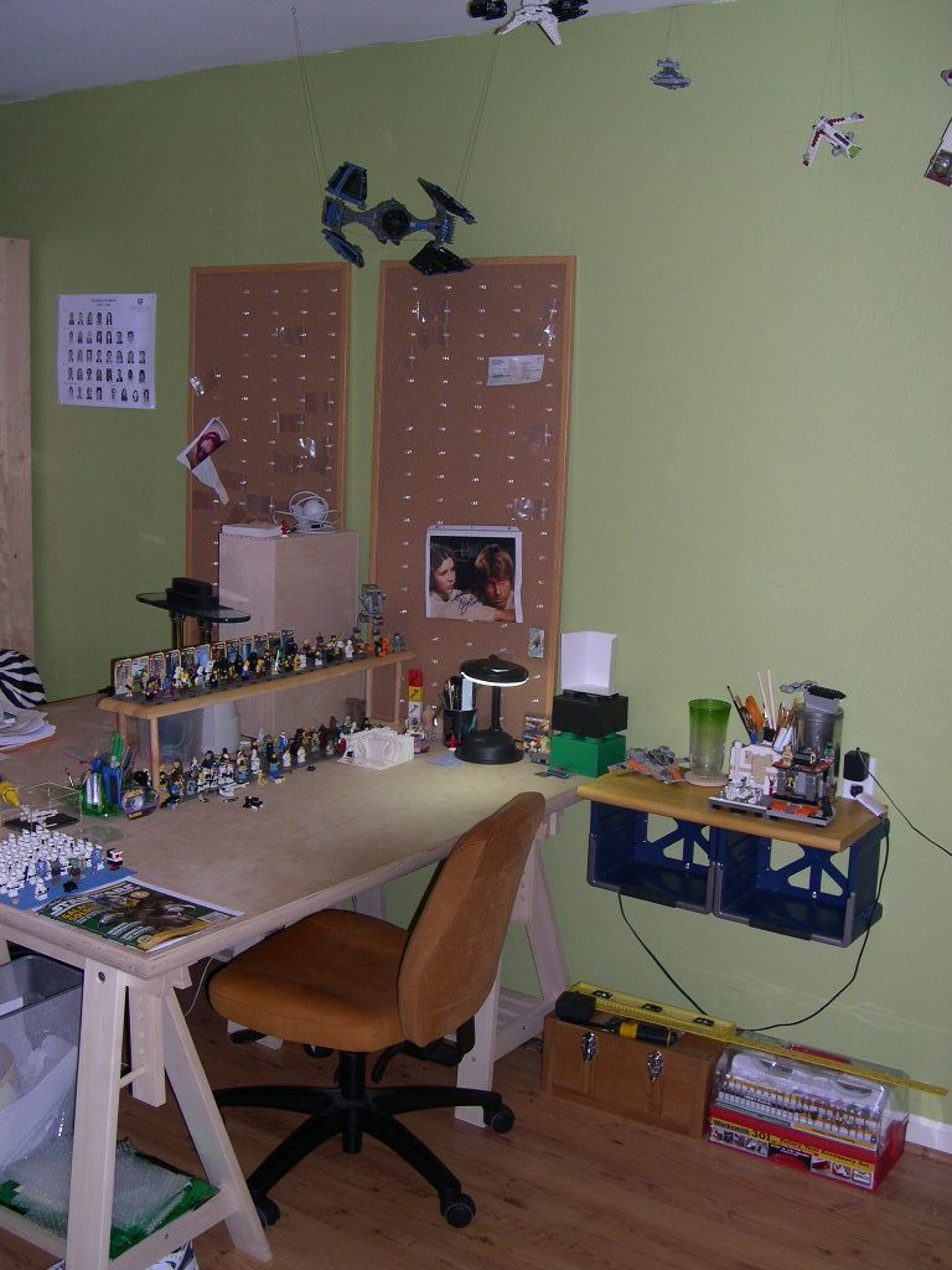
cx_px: 476
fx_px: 1393
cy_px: 635
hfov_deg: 37.7
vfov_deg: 49.0
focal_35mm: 38
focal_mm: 8
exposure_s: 1/60
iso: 100
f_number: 2.8
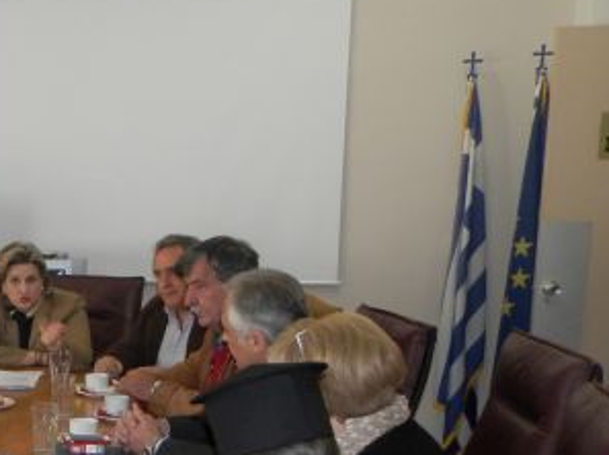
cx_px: -62
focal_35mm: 59
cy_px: 376
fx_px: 1037
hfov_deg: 29.5
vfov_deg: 24.3
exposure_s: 1/30
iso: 125
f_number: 3.1
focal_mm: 4.5
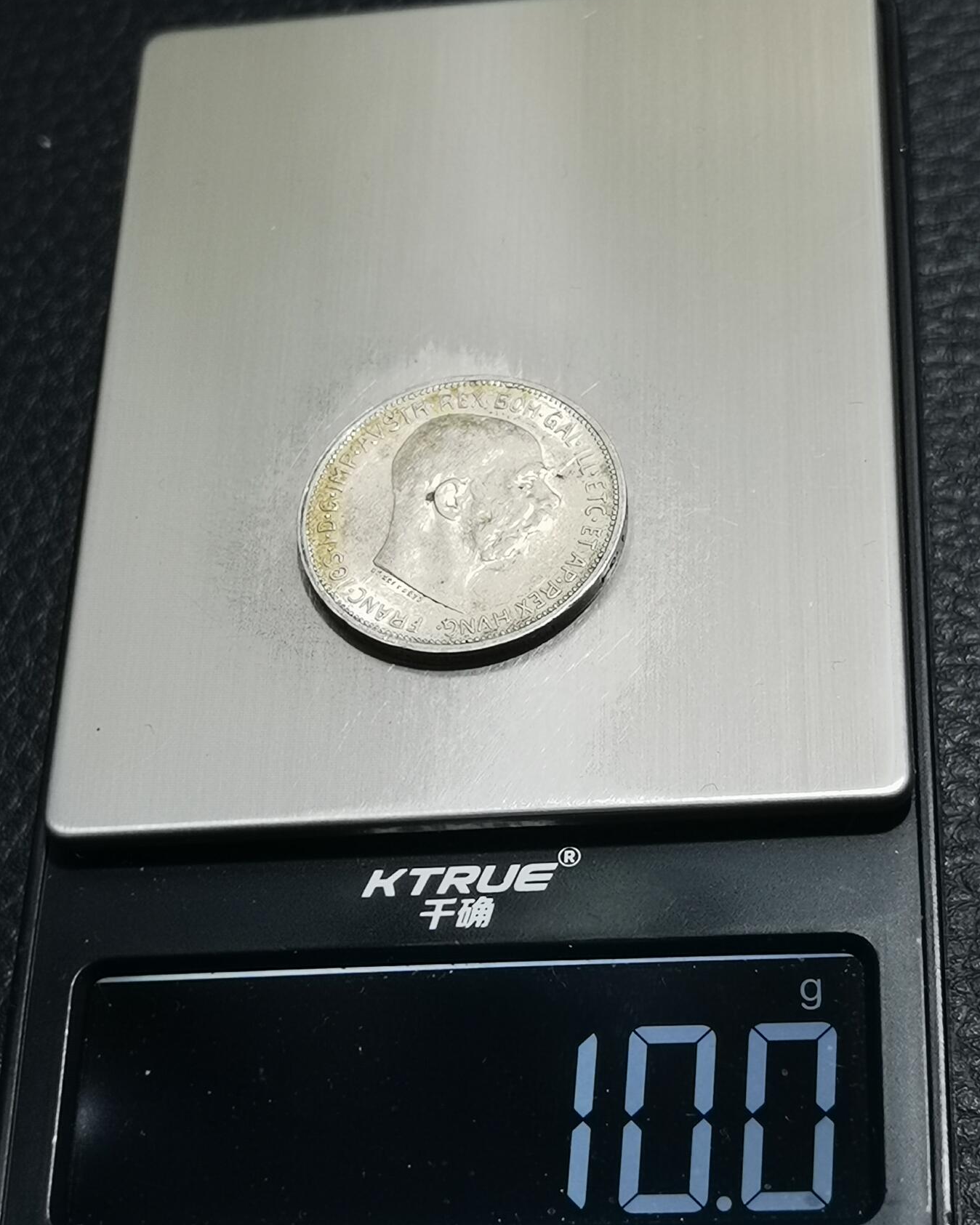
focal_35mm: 73
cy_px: 635
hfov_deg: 21.0
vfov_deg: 26.1
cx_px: 490
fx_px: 2647
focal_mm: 6.67
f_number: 1.9
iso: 125
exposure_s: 1/100
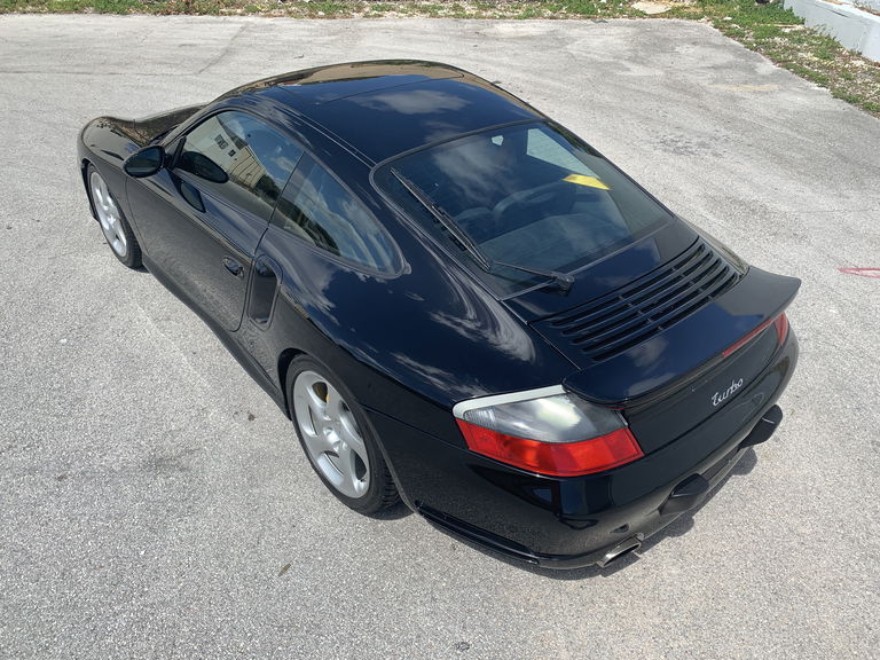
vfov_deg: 53.1
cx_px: 440
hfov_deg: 67.3
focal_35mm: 26
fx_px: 661
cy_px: 330
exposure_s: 1/1812
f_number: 1.8
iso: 25
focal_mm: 4.25
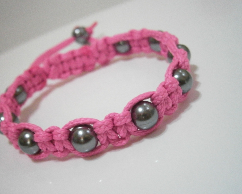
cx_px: 113
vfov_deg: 30.3
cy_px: 96
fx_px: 358
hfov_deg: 37.3
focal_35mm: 50
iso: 800
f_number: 3.4
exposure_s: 1/25
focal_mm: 8.3
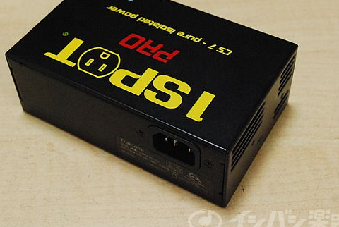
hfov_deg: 33.3
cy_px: 99
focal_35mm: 60
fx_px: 566
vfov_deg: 22.7
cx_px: 152
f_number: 6.3
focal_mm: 32
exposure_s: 1/160
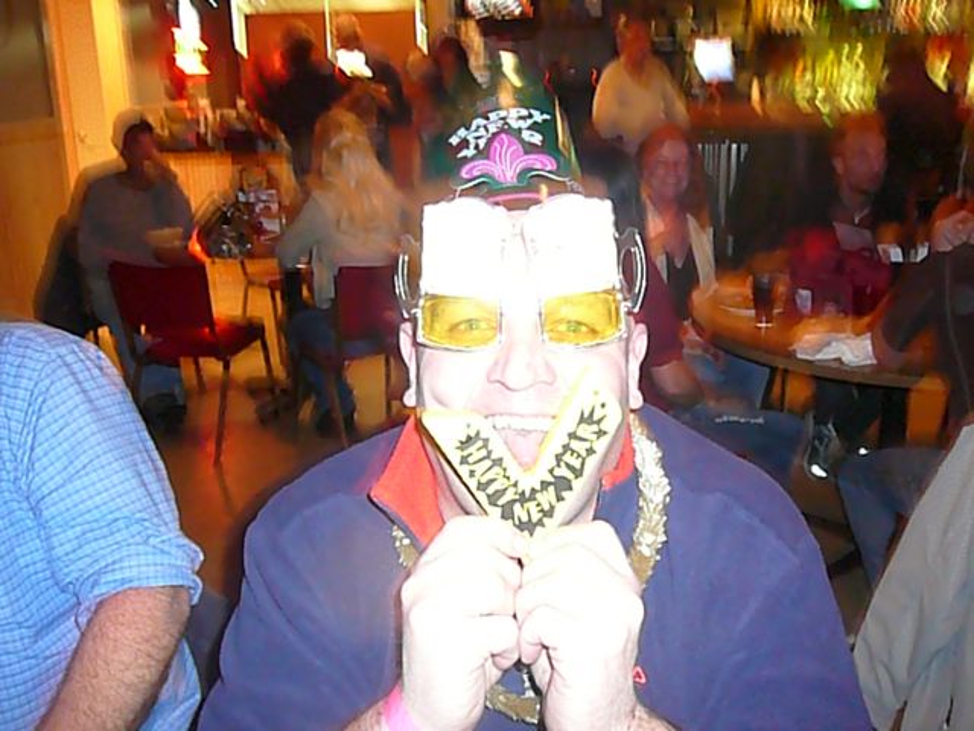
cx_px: 487
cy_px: 366
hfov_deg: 52.6
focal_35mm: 35
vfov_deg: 40.7
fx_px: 985
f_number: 2.8
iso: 800
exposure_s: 1/8
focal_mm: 5.2
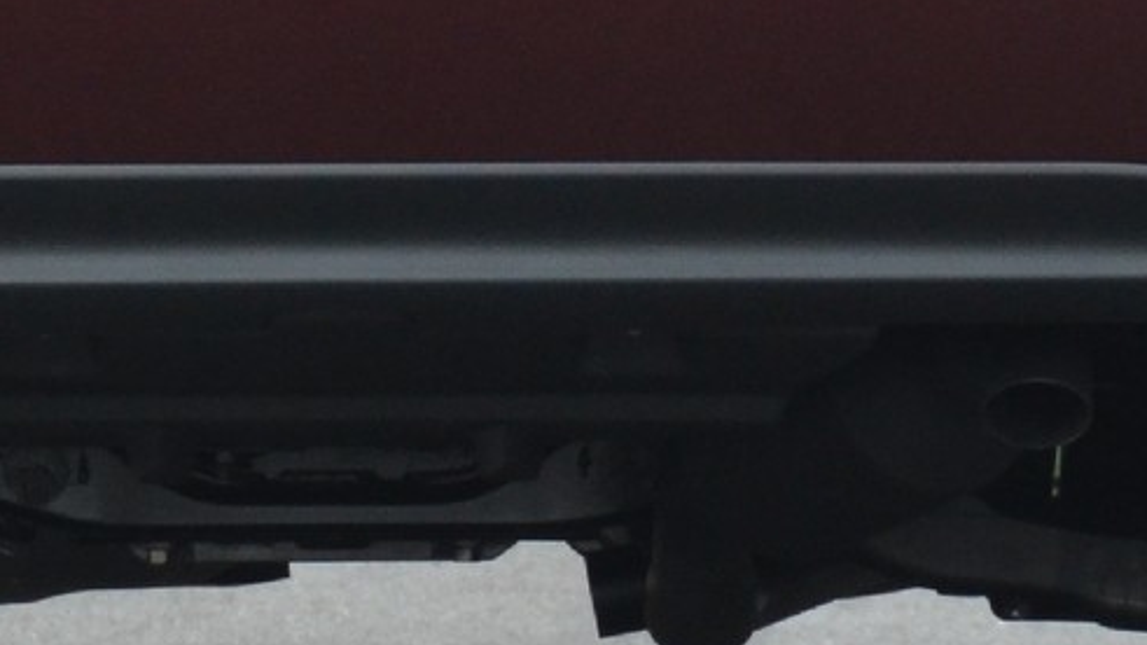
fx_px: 36399
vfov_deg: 1.0
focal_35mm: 1197
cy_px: -629
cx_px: 486
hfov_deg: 1.8
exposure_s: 1/800
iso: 800
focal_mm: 150
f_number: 5.6
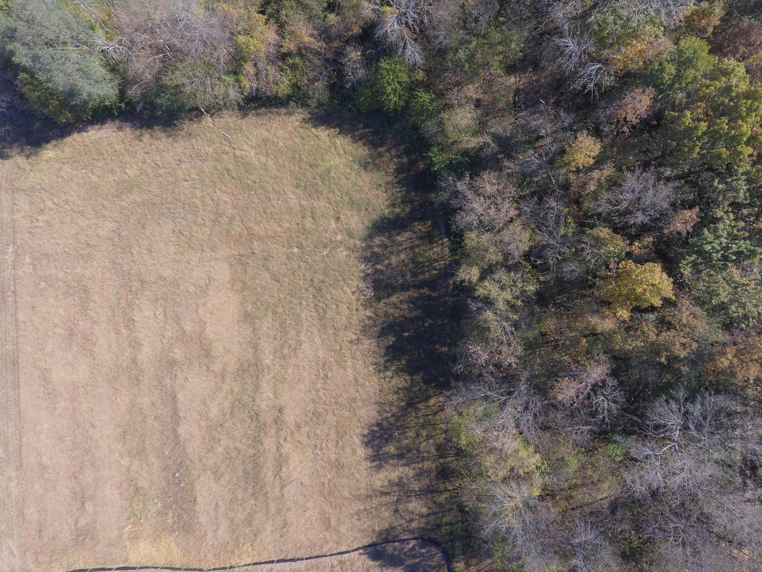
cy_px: 286
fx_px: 440
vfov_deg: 66.0
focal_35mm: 20
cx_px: 381
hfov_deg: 81.7
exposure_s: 1/360
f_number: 2.8
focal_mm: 3.61
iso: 100
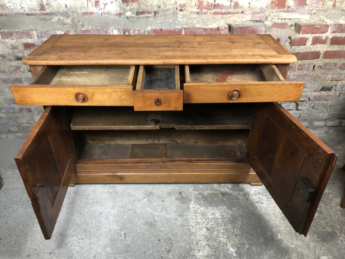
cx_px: 172
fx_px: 279
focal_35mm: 28
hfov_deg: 63.4
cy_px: 130
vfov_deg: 49.7
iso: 100
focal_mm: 4
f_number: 1.8
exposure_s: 1/17
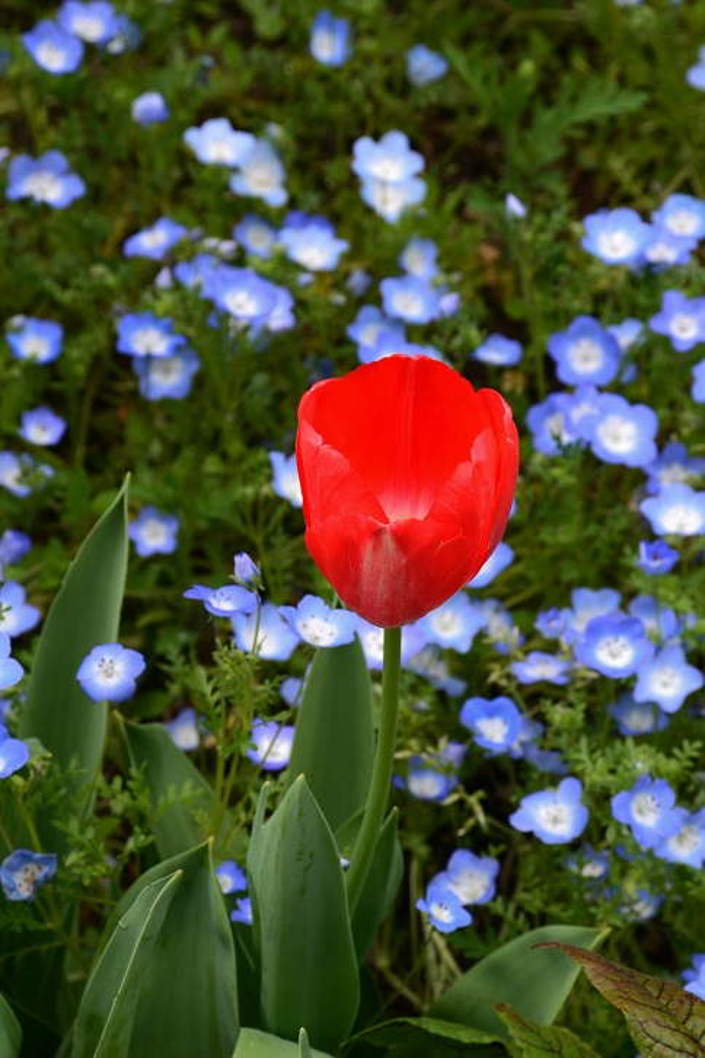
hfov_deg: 13.0
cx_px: 352
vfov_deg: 19.5
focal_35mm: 105
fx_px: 3084
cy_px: 529
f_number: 9
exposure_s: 1/160
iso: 400
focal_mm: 70
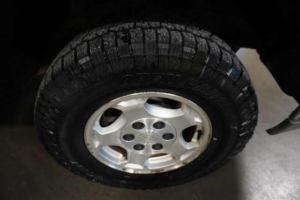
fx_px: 200
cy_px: 100
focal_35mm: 24
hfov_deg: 73.8
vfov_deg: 53.1
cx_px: 150
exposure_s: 1/60
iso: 2000
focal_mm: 16
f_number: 3.5
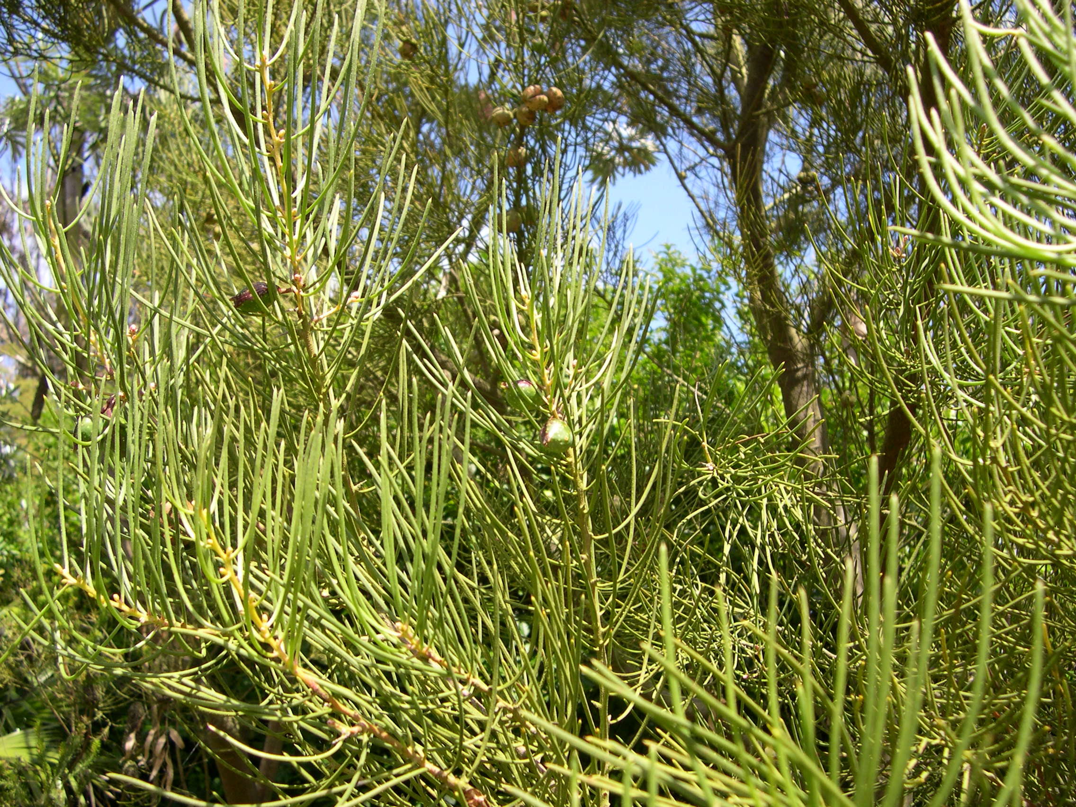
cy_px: 404
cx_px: 538
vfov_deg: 37.7
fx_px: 1181
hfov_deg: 49.0
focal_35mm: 38
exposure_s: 1/494
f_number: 2.8
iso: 100
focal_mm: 8
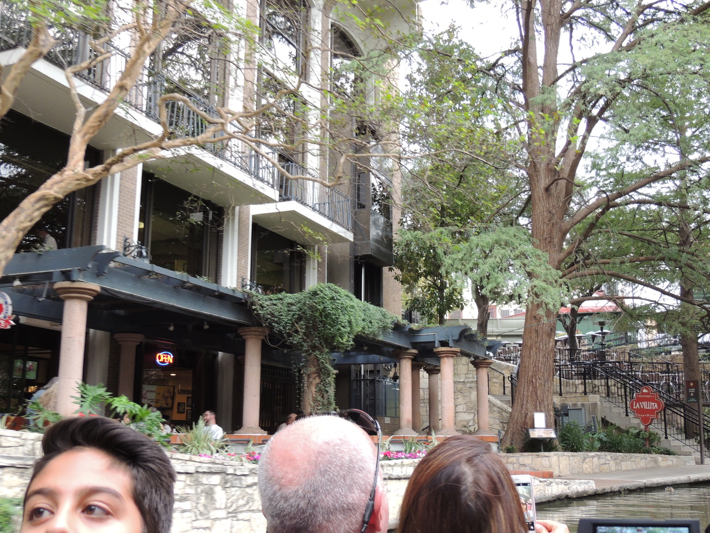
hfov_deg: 46.8
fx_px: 820
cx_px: 355
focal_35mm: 40
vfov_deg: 36.0
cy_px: 266
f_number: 3.3
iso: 280
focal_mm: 7.1
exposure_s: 1/50
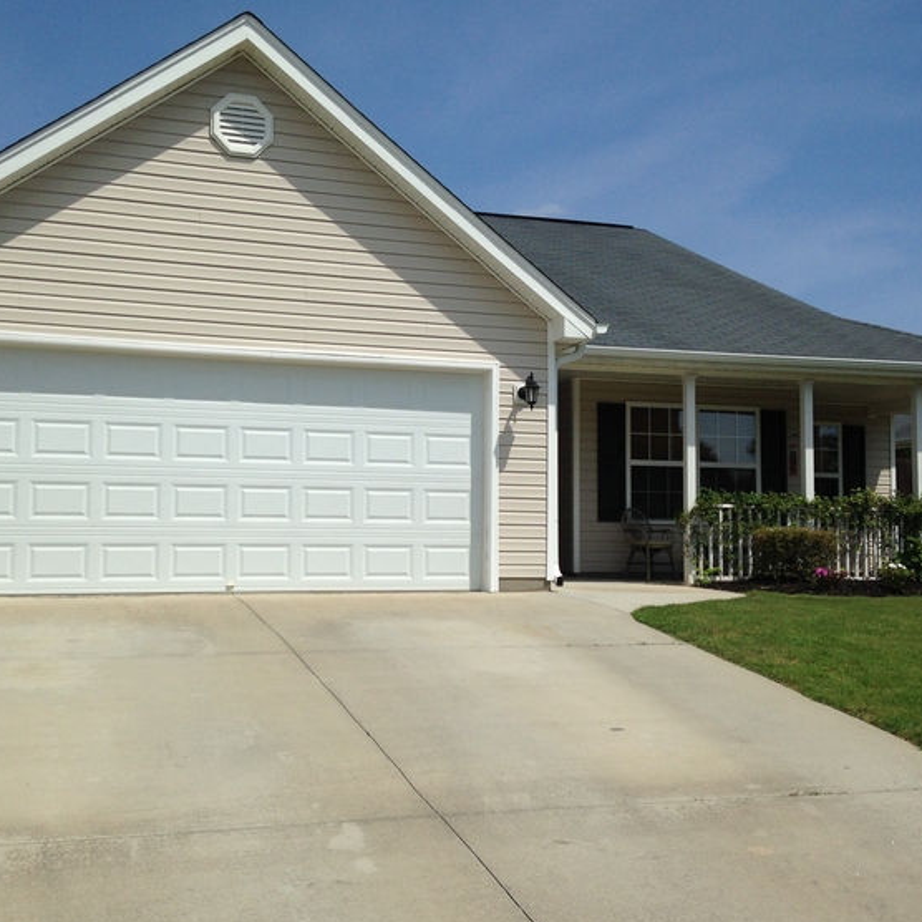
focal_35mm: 42
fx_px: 1266
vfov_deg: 40.0
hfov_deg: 40.0
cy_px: 458
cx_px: 443
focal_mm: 4.12
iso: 50
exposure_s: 1/3623
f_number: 2.4
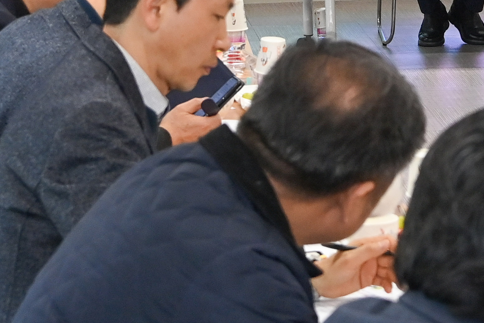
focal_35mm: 200
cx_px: 649
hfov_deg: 10.1
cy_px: -58
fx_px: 2688
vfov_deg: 6.8
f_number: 7.1
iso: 1600
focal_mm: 56
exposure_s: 1/160
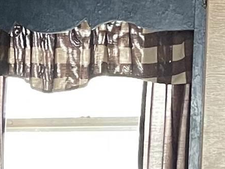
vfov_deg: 7.9
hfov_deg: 10.6
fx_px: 1177
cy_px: 315
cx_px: -109
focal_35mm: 181
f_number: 1.6
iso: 640
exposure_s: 1/30
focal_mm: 5.1
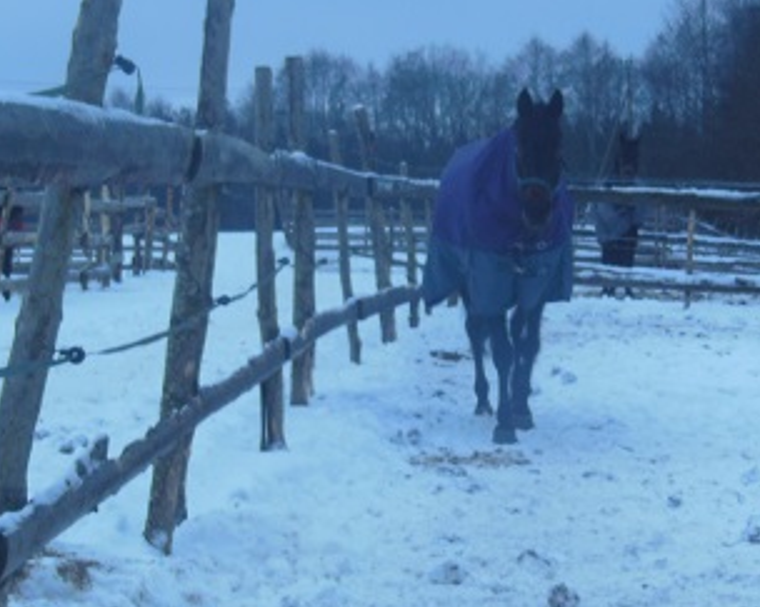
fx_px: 2406
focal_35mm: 107
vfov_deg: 14.4
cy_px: 217
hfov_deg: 17.8
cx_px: 578
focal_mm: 9.3
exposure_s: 1/40
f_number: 4.7
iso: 125
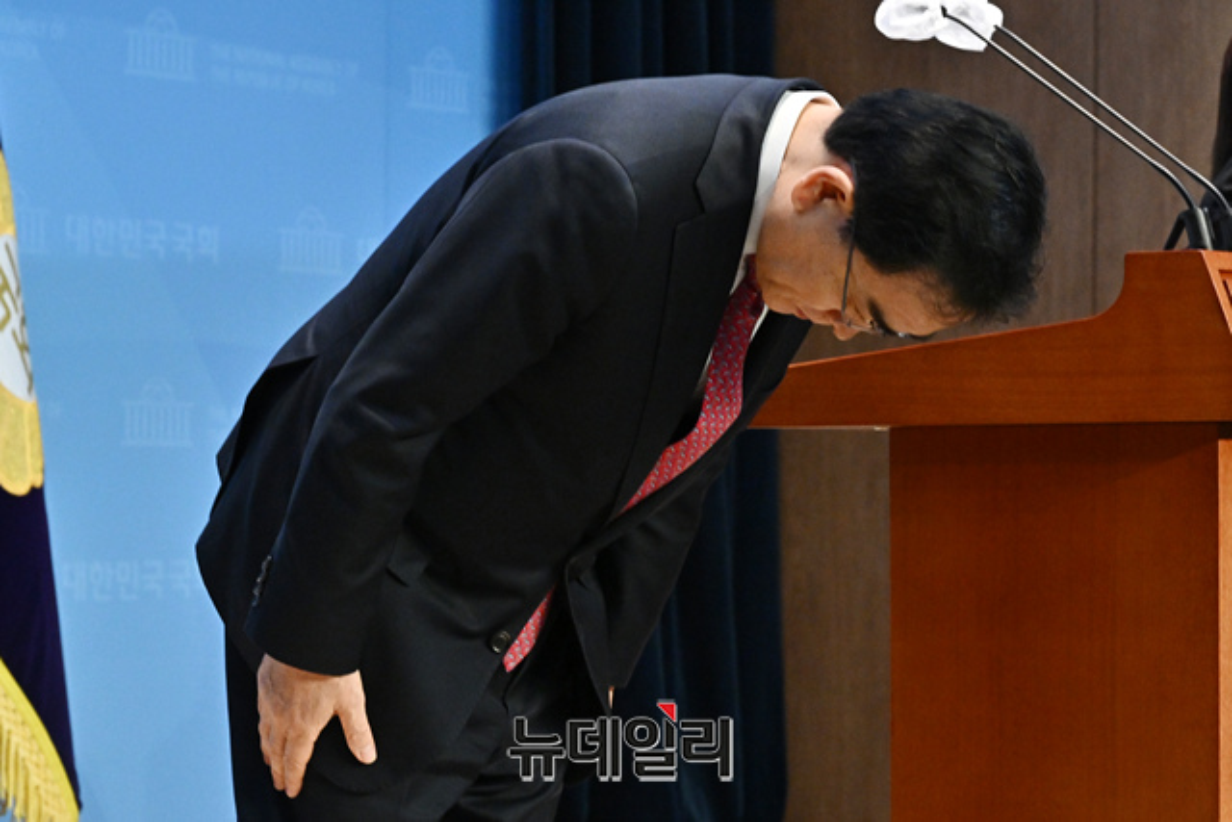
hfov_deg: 22.9
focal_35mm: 89
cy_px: 411
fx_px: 3046
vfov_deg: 15.4
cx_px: 616
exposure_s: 1/250
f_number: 8
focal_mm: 89
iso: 2500
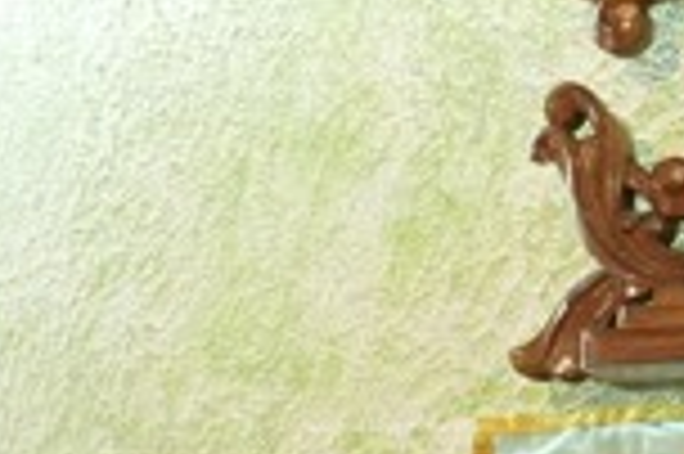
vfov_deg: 4.8
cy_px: 1142
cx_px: 994
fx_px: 5257
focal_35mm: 277
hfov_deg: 7.3
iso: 1600
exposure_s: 1/125
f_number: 5.6
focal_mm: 35
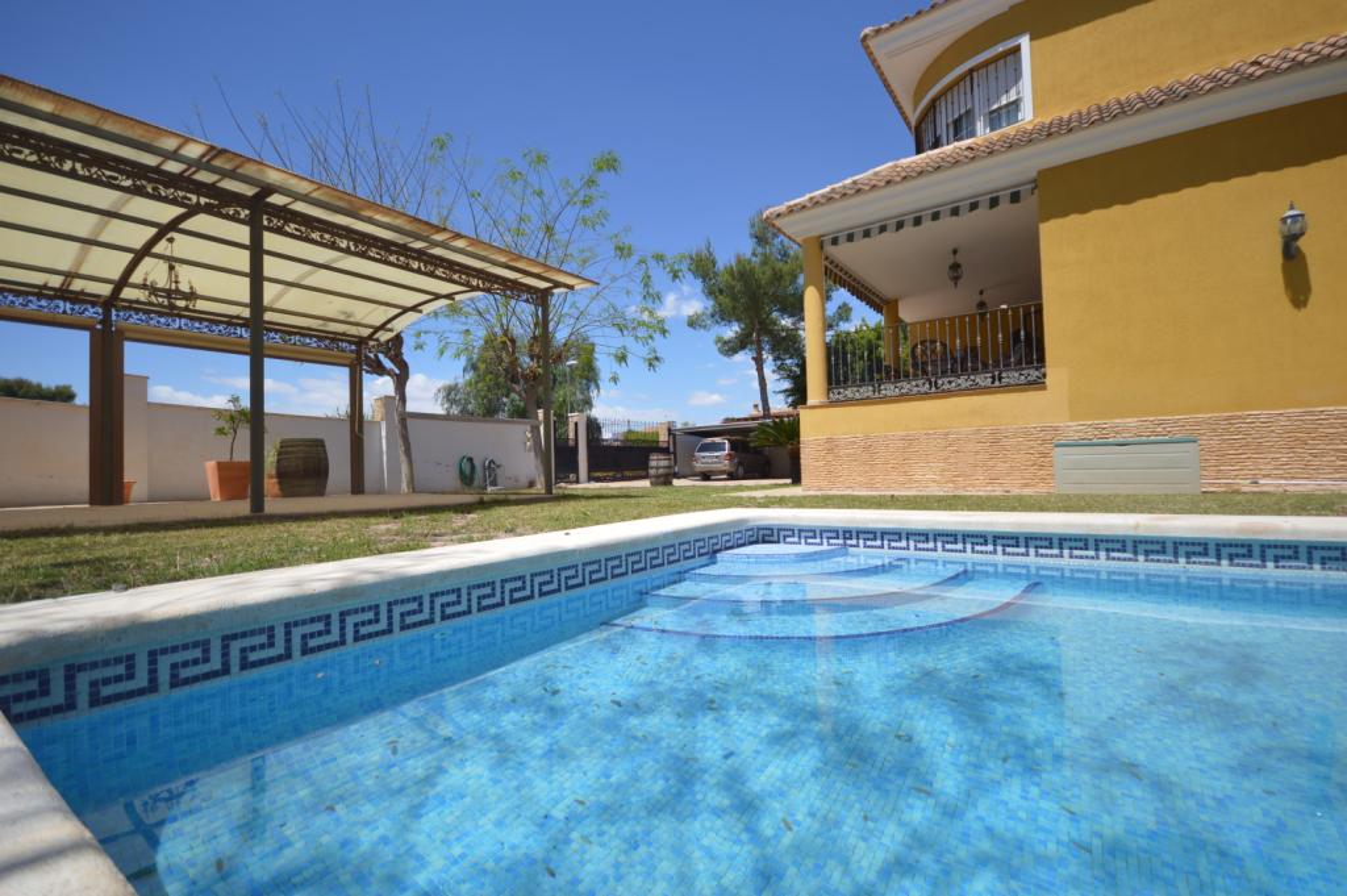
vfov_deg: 77.2
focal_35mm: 15
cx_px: 674
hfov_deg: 100.4
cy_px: 448
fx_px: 561
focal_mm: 10
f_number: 4
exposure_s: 1/800
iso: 100
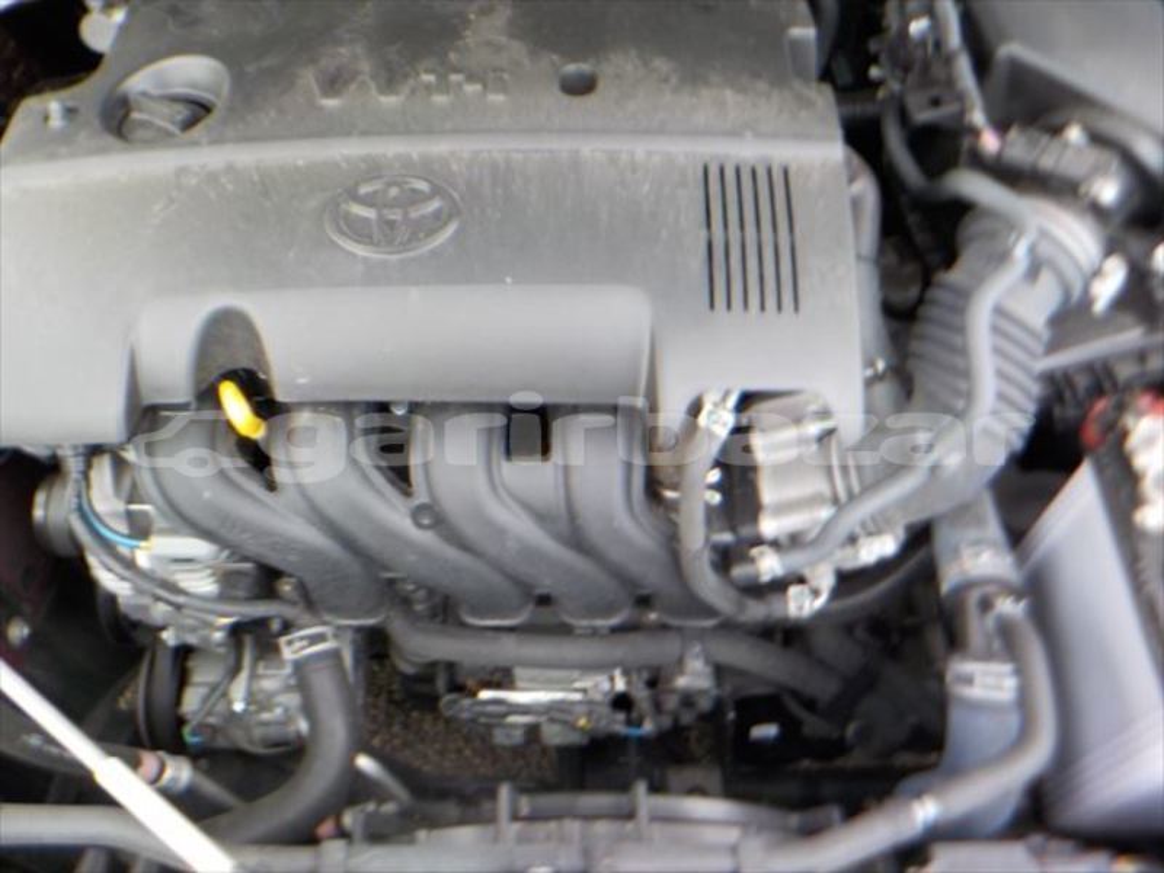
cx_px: 582
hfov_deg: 60.0
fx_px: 1009
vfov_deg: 46.8
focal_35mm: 30
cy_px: 436
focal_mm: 4.1
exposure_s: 1/40
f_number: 3.3
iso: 125
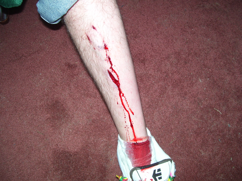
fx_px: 252
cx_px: 121
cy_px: 90
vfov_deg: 39.7
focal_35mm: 36
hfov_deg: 51.4
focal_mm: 6
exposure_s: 1/60
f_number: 2.7
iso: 80
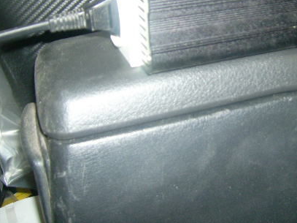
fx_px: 472
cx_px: 215
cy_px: 67
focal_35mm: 55
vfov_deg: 26.3
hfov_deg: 34.4
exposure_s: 1/60
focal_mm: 5.95
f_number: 2.8
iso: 100
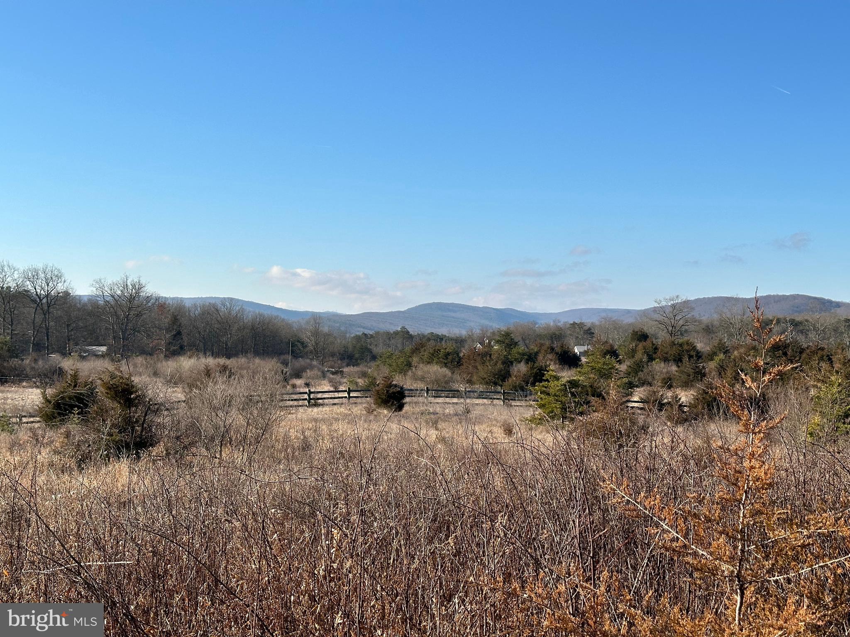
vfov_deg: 30.3
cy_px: 318
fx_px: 1179
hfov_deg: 39.7
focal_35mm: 48
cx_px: 425
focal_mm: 6.86
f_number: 1.78
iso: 64
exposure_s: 1/4016
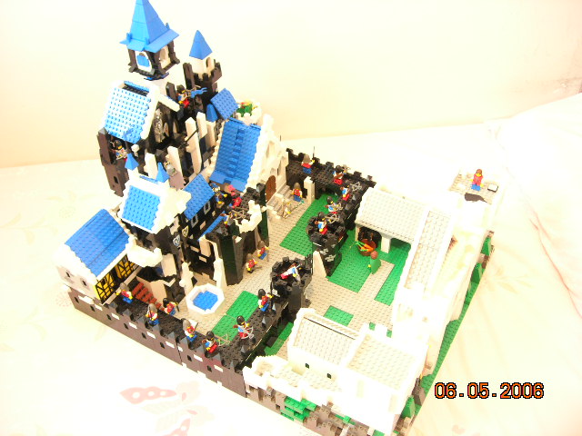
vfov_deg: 37.7
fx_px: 639
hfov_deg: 49.0
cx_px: 291
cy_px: 218
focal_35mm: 38
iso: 200
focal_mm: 7.8
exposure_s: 1/6.3
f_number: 2.8
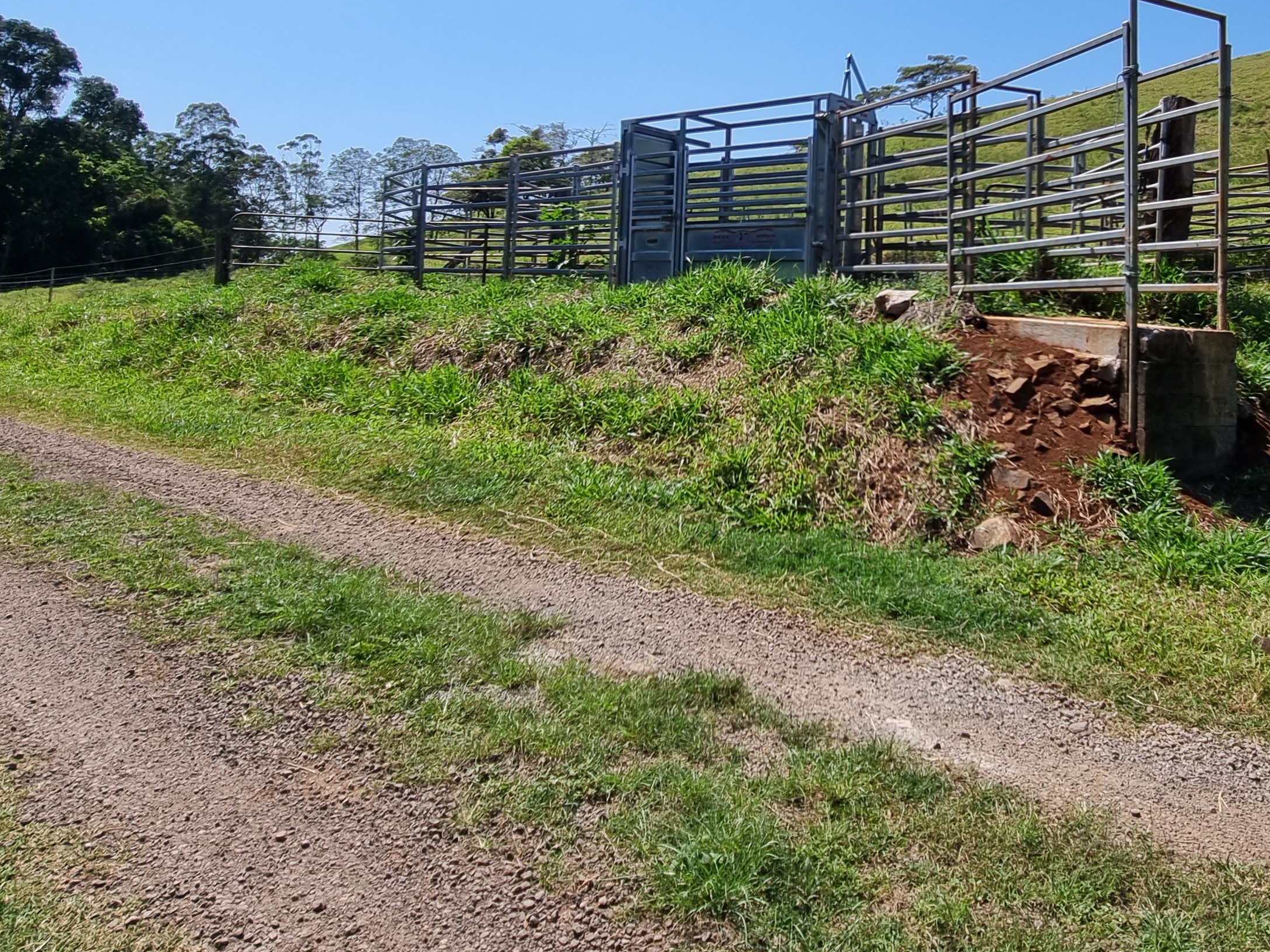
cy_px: 258
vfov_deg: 54.6
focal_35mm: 24
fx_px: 881
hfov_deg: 70.0
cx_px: 820
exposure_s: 1/2824
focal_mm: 2.2
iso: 50
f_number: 2.2
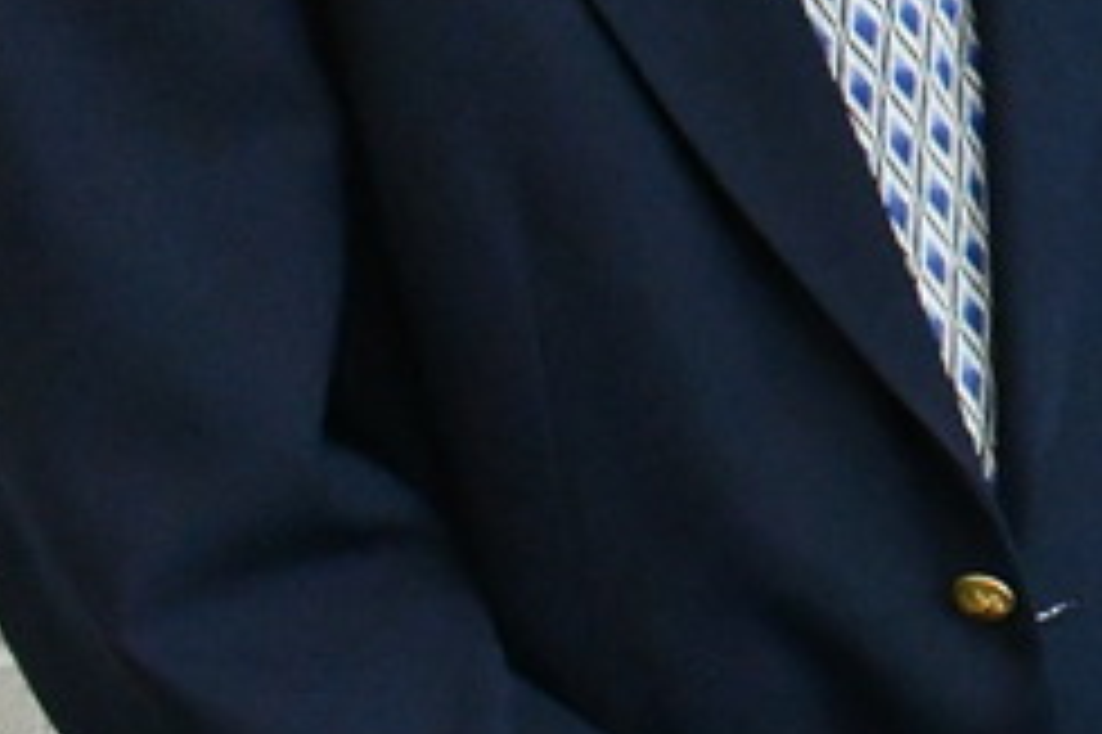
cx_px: 2271
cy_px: -223
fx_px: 4221
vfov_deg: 9.7
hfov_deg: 12.8
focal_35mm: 138
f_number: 9
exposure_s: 1/320
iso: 10000
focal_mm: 22
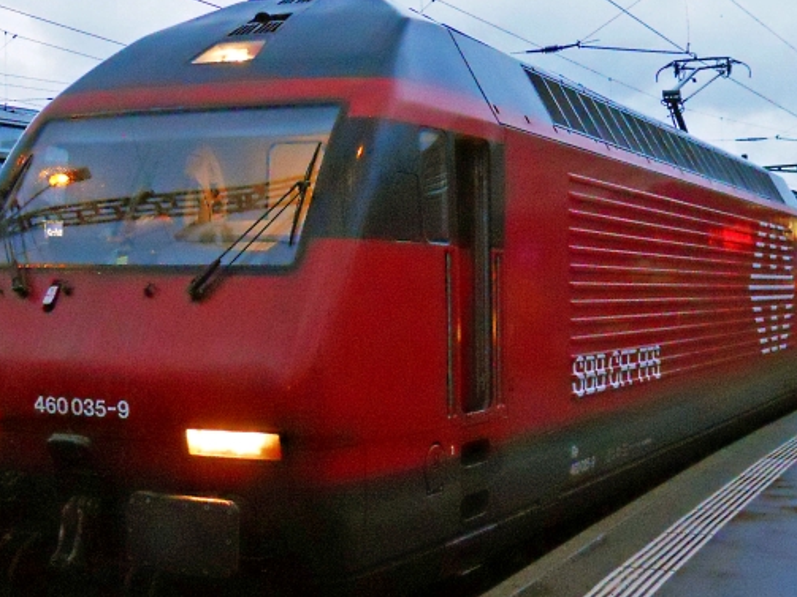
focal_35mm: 57
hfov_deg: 33.8
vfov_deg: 25.6
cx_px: 391
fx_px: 1312
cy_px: 214
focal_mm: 5
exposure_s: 1/125
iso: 800
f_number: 2.7
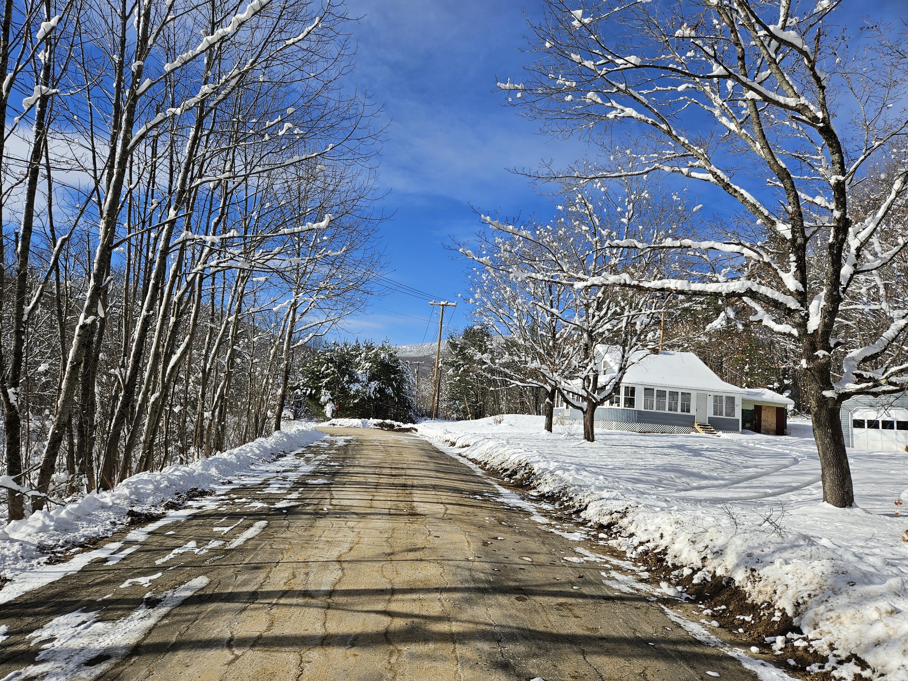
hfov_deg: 73.9
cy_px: 340
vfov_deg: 58.9
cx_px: 454
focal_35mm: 23
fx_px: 603
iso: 25
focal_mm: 5.4
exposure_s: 1/2410
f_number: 1.8
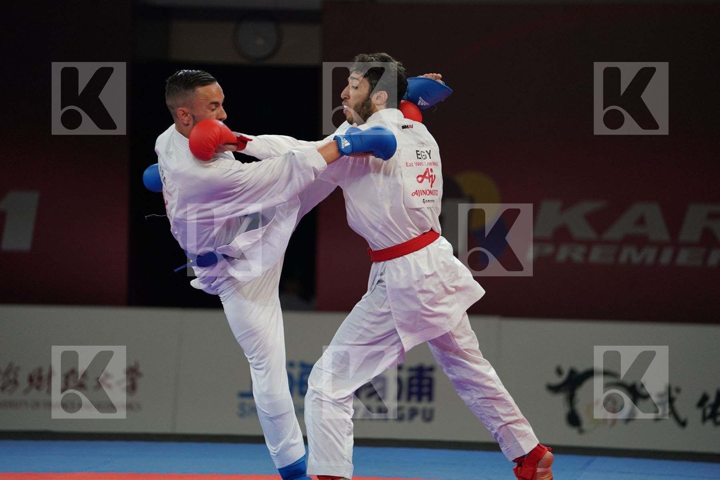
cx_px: 360
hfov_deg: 10.6
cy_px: 240
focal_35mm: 194
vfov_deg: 7.1
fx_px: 3880
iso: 1600
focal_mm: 194
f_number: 2.8
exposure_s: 1/1000
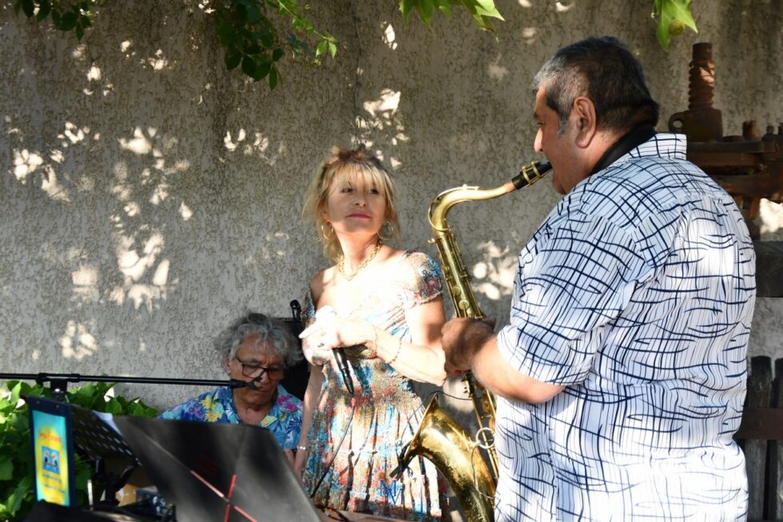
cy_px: 261
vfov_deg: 23.8
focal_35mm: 57
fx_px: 1239
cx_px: 392
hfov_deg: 35.1
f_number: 5
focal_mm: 38
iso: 400
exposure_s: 1/250
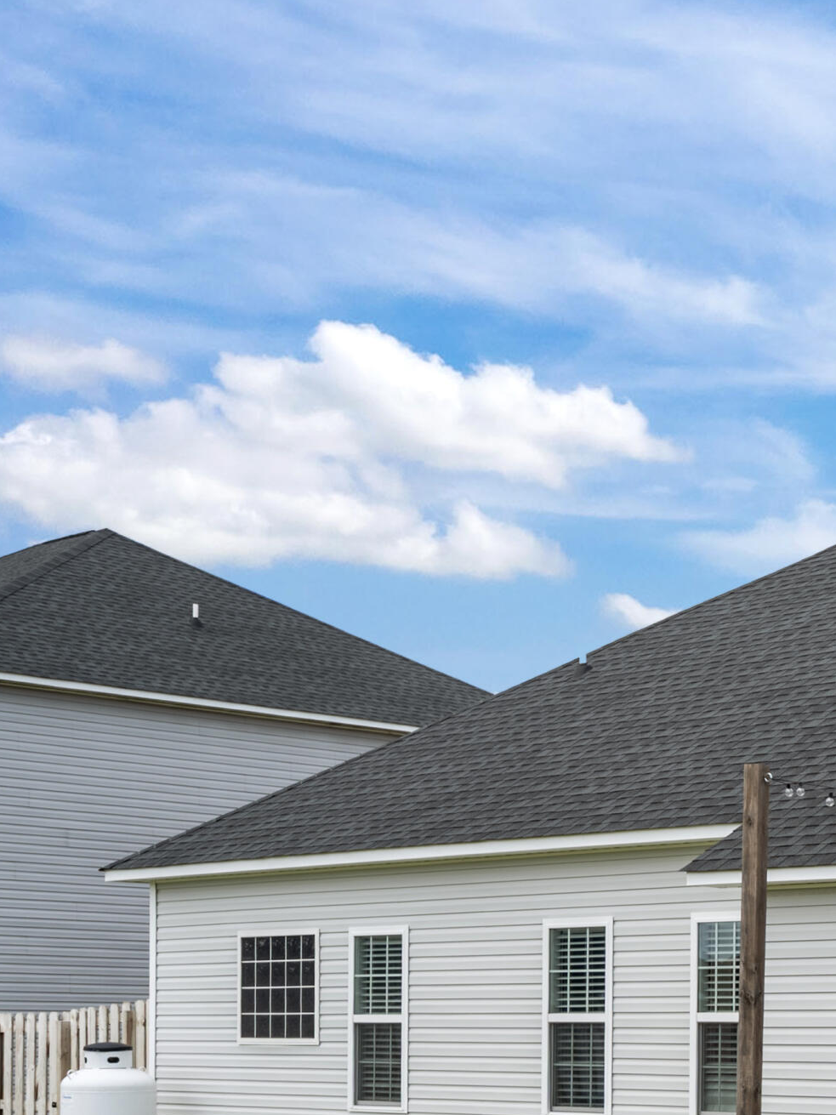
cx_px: 1258
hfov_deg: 19.4
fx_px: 2126
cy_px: 840
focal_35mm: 66
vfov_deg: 28.9
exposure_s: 1/160
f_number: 7.1
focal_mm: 30
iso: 64
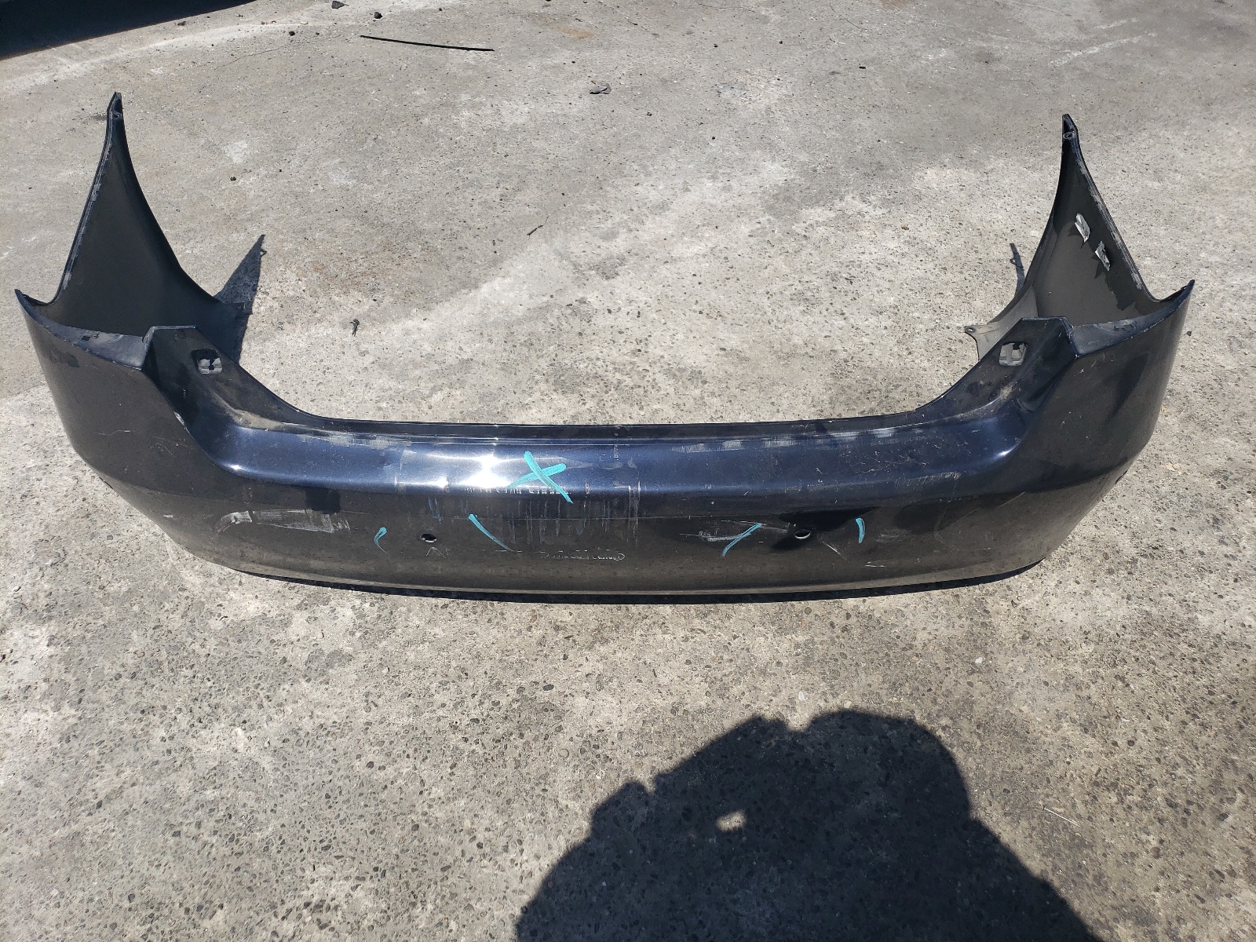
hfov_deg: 67.3
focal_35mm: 26
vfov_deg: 53.1
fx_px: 943
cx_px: 628
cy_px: 471
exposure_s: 1/5000
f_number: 1.5
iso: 50
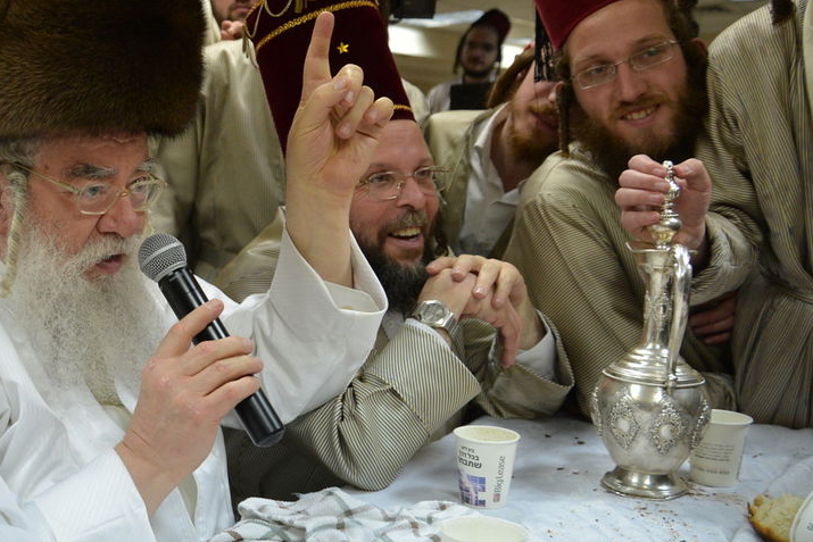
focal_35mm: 47
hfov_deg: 38.8
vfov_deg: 28.7
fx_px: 1062
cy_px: 286
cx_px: 74
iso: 1600
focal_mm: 24
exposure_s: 1/200
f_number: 3.5
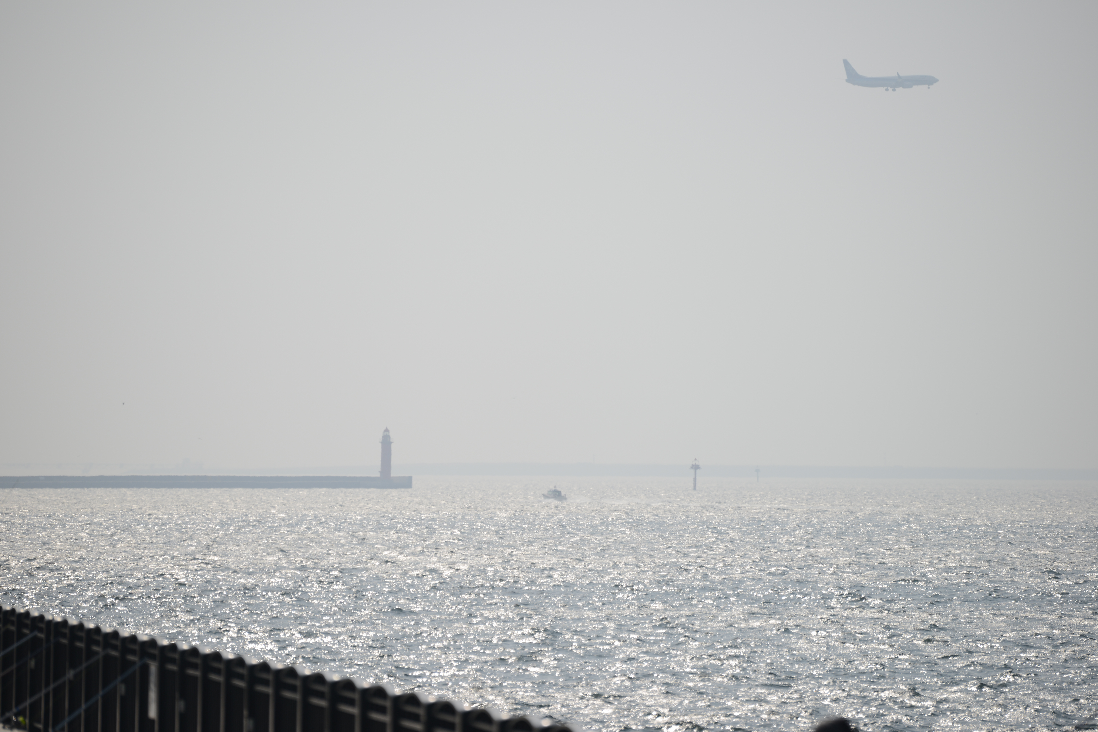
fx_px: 9763
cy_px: 366
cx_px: 549
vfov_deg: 4.3
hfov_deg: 6.4
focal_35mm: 320
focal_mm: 320
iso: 100
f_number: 5.6
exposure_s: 1/1250
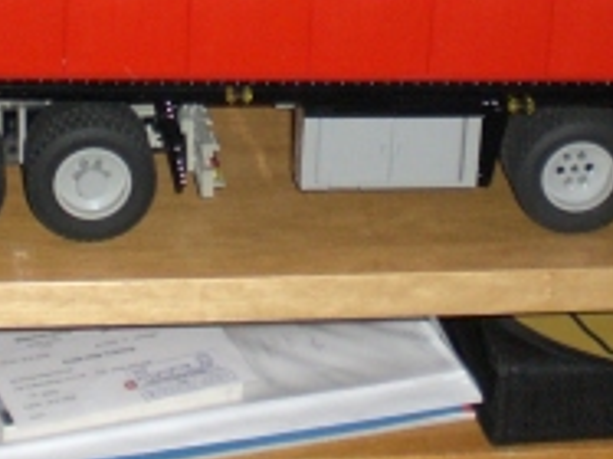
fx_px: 2301
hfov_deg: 15.2
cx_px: 279
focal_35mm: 130
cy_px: -108
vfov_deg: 11.2
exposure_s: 1/60
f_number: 3.1
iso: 200
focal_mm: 6.3
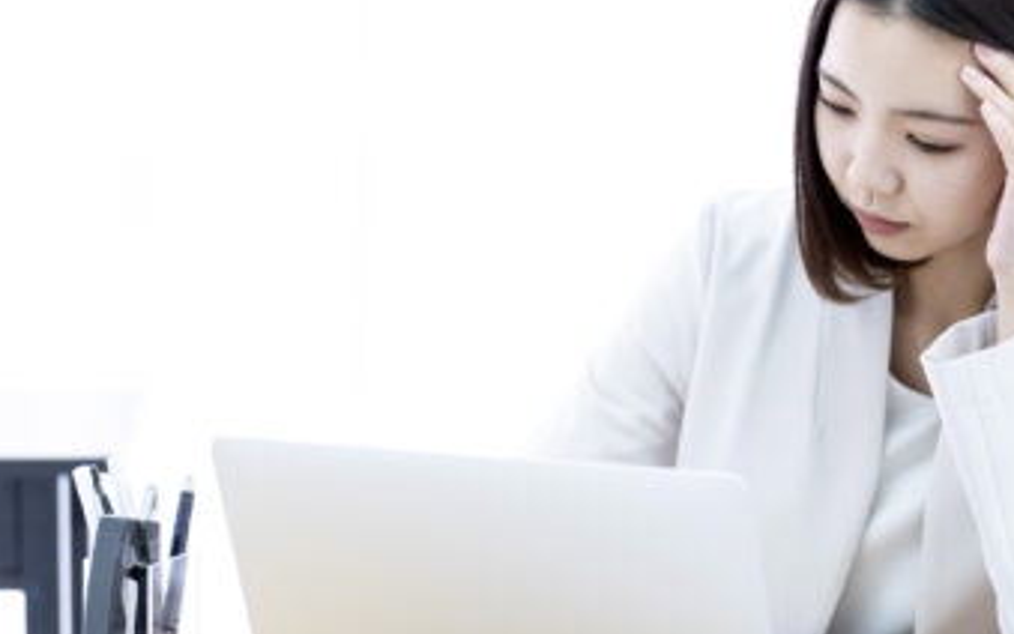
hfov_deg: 12.6
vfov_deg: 7.9
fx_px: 4588
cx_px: 685
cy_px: 158
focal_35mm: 166
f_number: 2.8
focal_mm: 85
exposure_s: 1/400
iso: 800
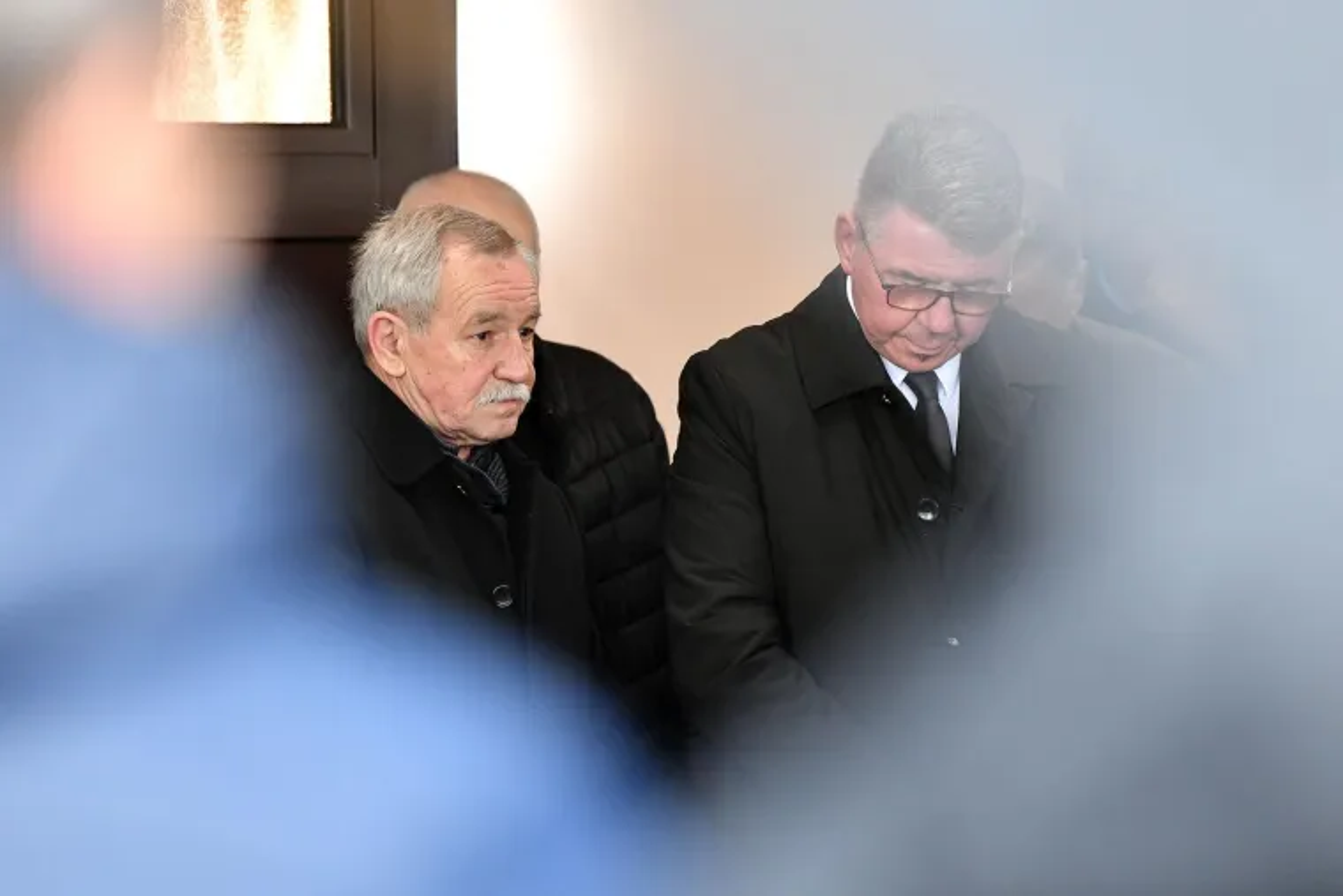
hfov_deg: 10.3
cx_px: 672
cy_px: 448
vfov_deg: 6.9
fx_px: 7462
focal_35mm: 200
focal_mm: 200
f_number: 5
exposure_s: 1/200
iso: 3200
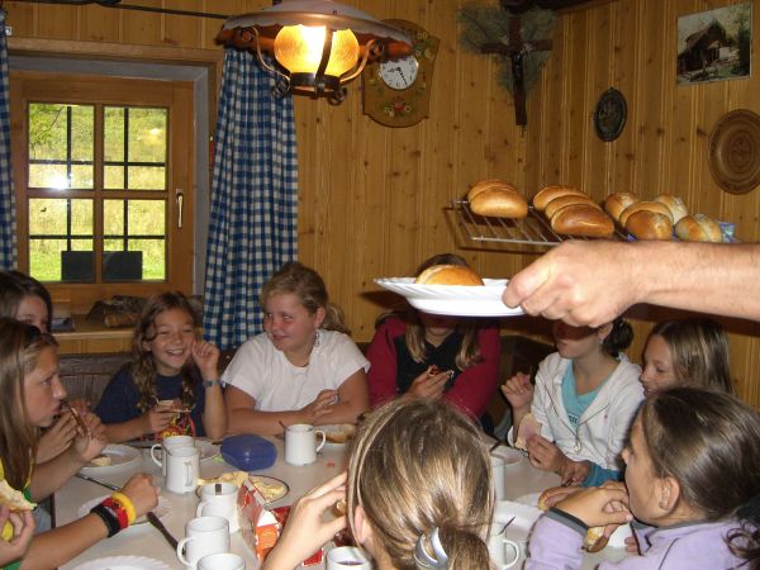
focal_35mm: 38
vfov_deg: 37.7
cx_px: 380
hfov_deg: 49.0
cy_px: 285
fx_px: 834
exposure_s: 1/60
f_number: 2.8
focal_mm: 7.9
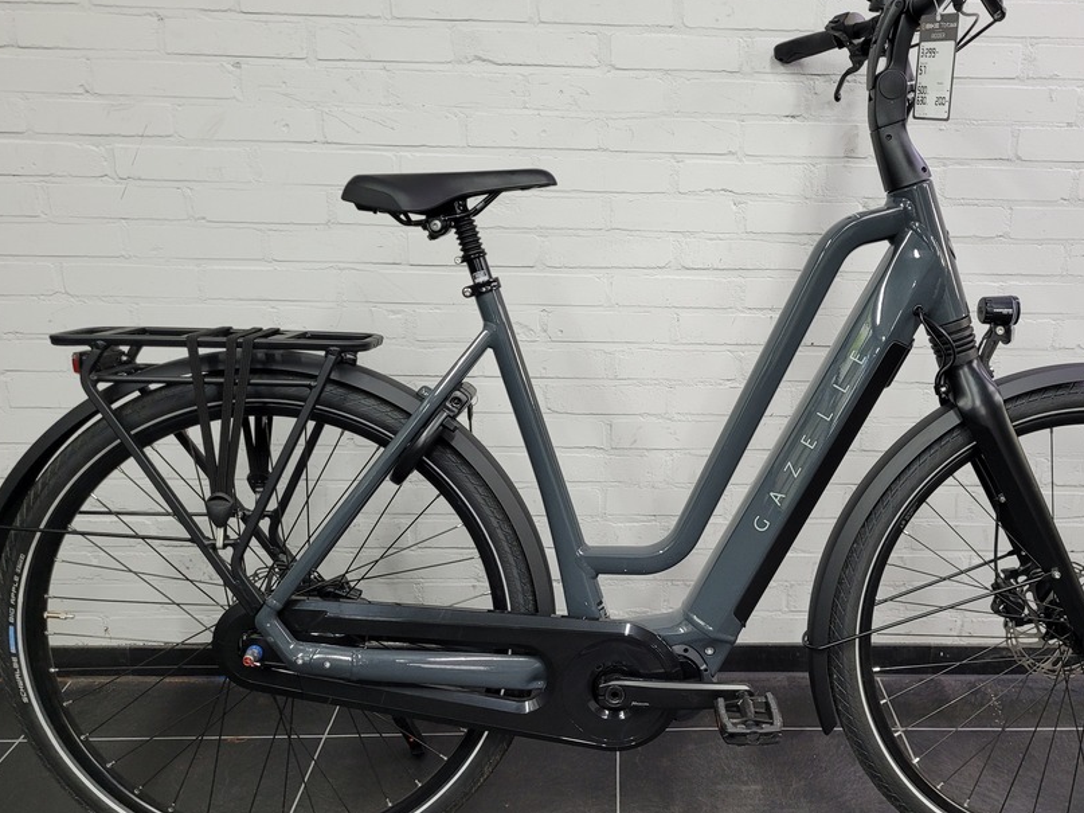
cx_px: 649
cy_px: 391
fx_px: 1033
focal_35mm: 33
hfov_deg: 55.0
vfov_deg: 42.9
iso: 200
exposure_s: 1/50
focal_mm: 5.4
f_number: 1.8
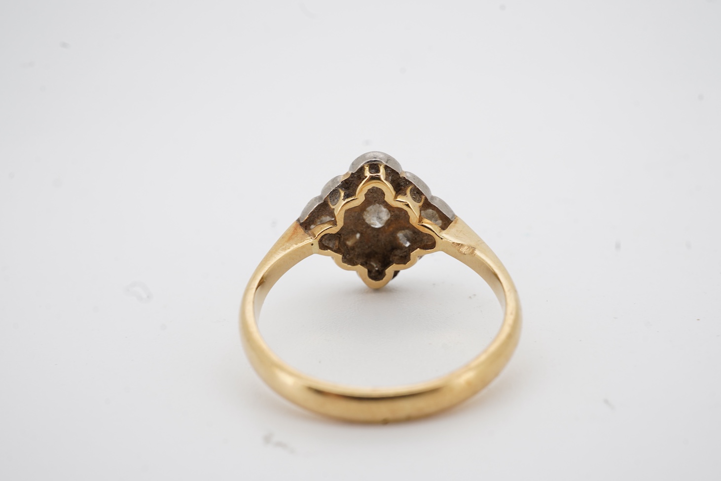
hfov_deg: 43.6
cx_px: 360
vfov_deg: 29.9
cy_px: 240
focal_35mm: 45
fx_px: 901
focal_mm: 30
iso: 200
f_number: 22
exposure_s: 1/125
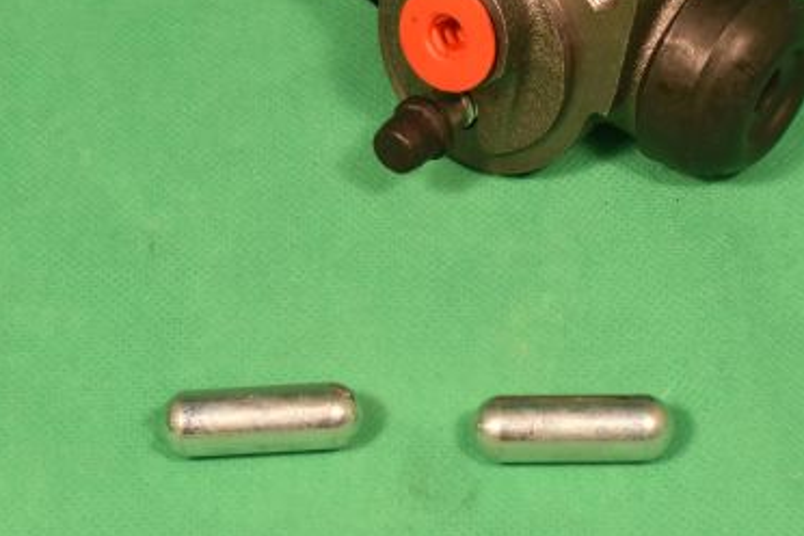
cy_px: 164
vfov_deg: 11.8
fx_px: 2590
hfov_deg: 17.6
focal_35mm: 116
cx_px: 521
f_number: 13
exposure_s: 1/80
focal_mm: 48
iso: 360
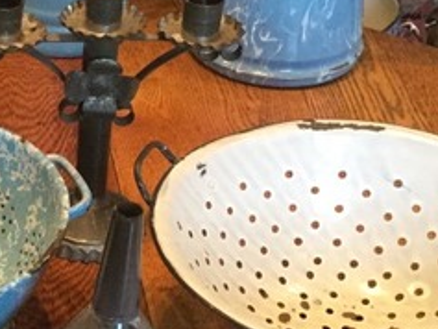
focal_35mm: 101
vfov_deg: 14.6
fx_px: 1279
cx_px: -60
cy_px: 253
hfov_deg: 18.6
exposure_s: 1/30
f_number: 2.4
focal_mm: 3.3
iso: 200
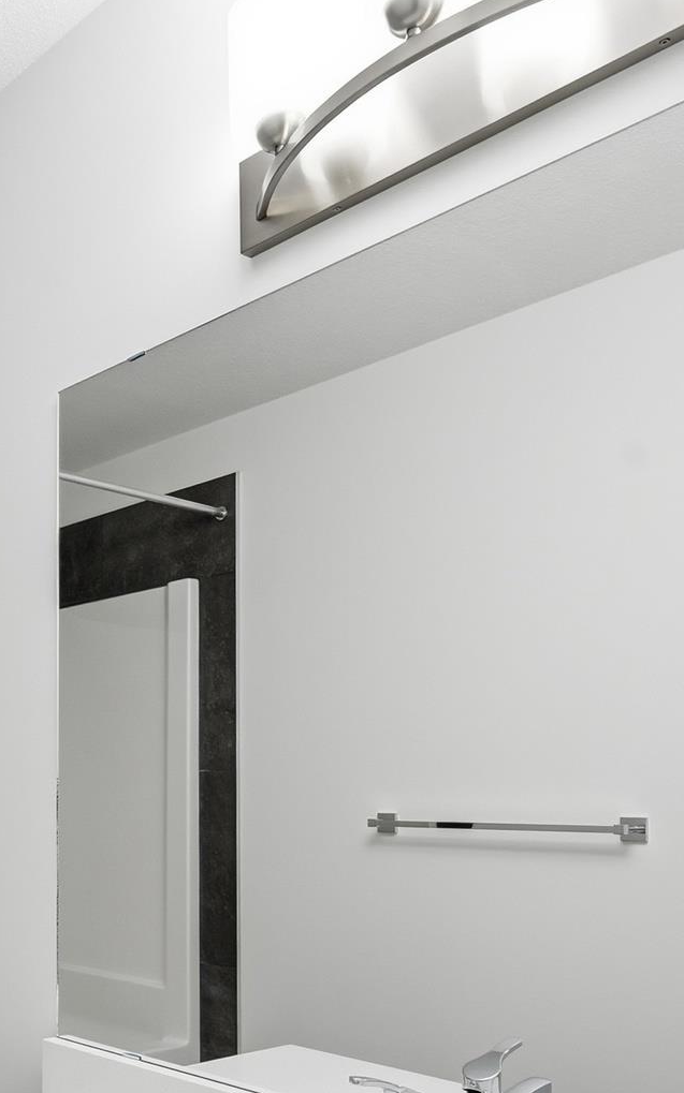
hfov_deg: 32.5
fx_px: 1044
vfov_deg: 53.0
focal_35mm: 35
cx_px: -44
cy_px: 811
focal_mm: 14
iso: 250
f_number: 8
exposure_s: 1/160
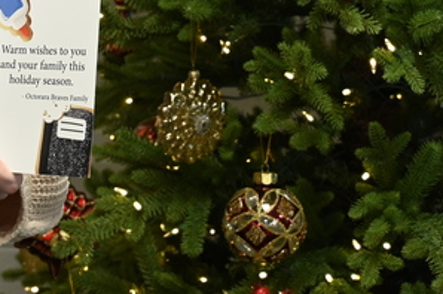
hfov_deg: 13.8
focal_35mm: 148
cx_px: 76
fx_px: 1819
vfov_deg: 9.1
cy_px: -48
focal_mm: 43
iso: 560
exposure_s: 1/125
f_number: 4
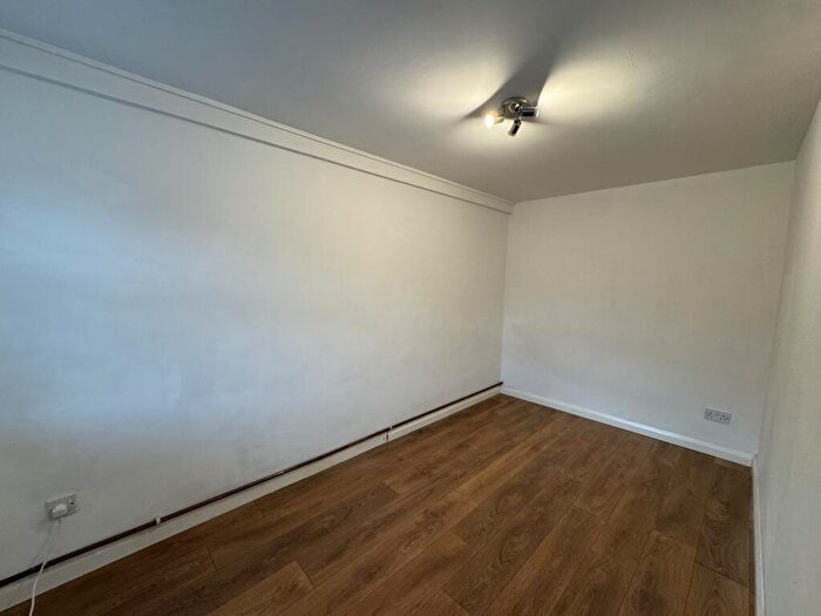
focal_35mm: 14
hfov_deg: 102.1
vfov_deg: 85.7
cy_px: 308
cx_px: 410
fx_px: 332
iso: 160
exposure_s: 1/100
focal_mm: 2.22
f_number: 2.2
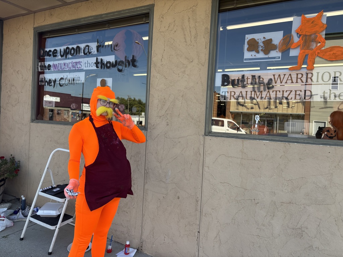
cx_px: 172
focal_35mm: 26
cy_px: 128
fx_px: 258
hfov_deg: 67.3
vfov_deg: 53.1
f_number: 1.6
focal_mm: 5.96
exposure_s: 1/604
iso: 50
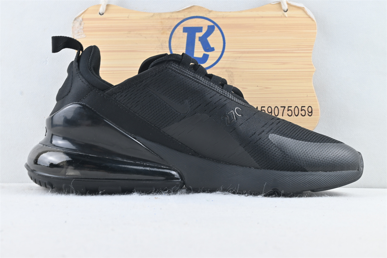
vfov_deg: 28.5
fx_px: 508
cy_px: 129
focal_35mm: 47
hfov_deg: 41.7
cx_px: 194
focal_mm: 31.5
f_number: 10
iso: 100
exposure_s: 1/8
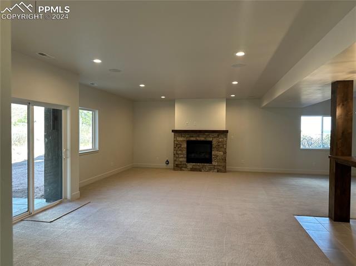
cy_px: 133
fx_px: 247
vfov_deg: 56.8
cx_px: 178
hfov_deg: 71.6
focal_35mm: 24
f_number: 1.78
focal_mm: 6.86
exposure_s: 1/120
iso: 125
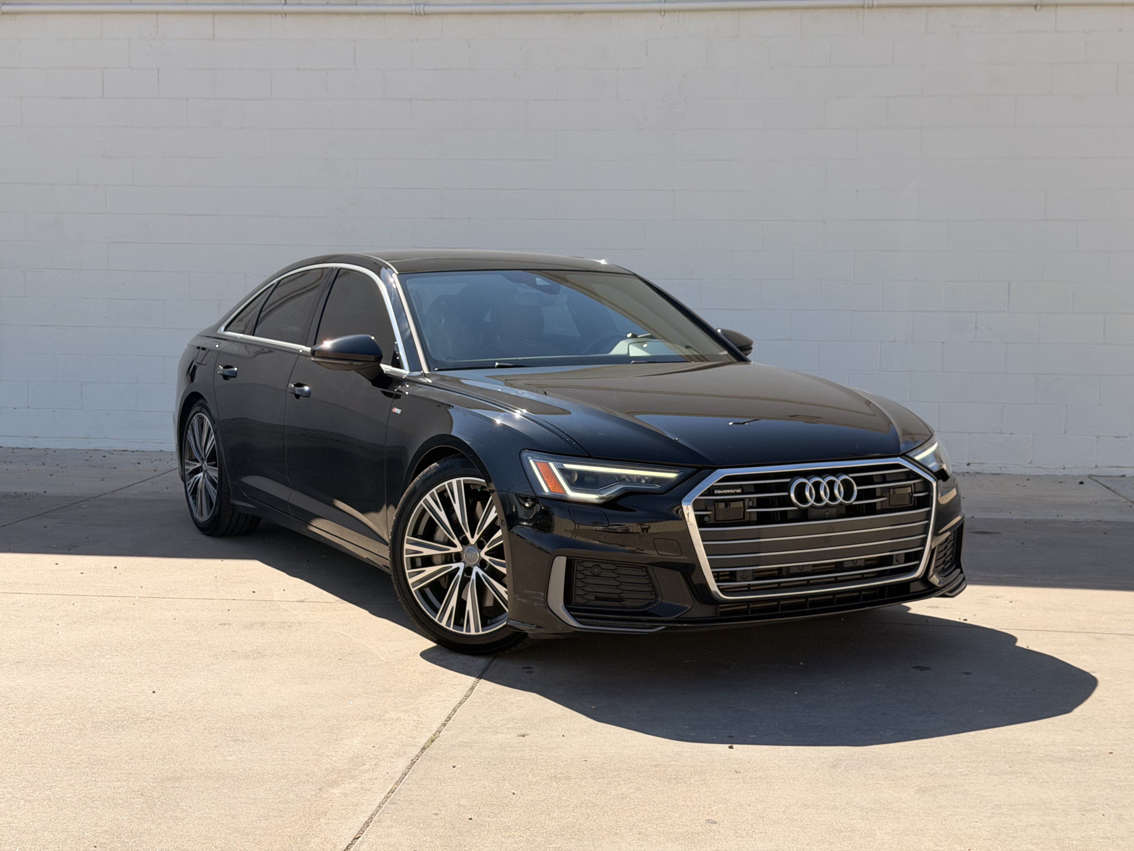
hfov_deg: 39.7
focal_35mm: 48
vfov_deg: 30.3
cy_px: 426
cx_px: 567
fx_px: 1572
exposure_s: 1/3534
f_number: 1.78
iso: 64
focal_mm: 6.76
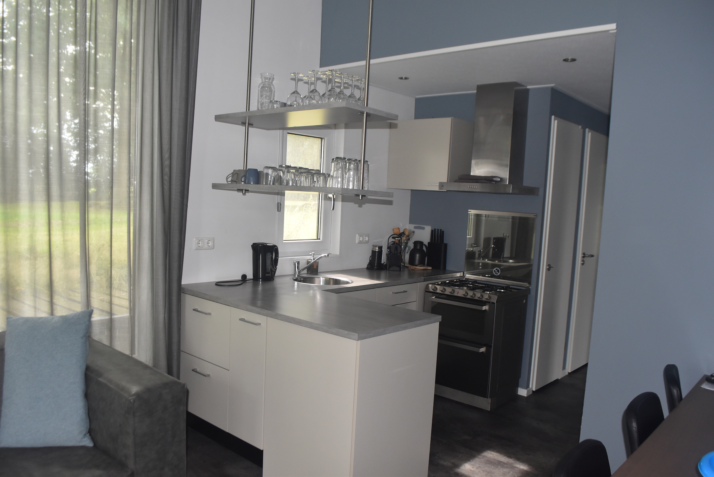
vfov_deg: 48.0
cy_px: 238
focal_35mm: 27
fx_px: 536
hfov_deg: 67.3
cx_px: 357
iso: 800
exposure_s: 1/100
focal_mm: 18
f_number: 5
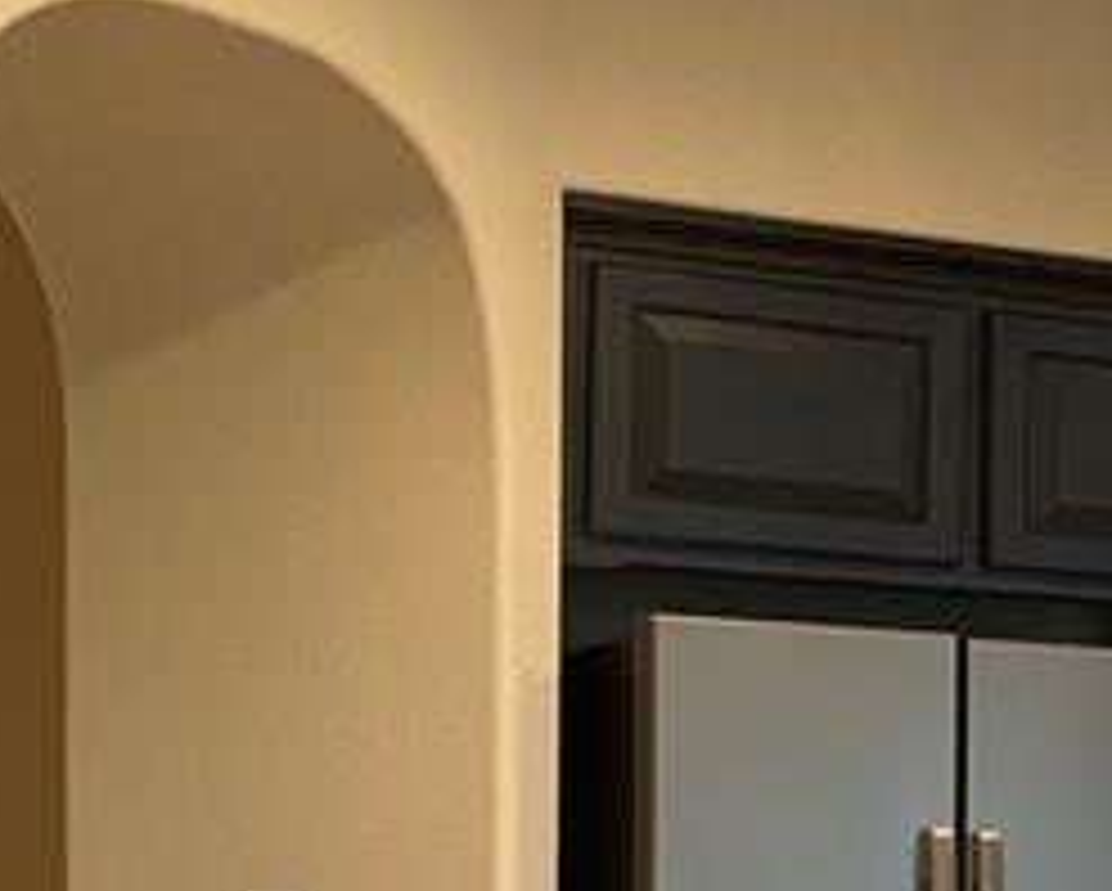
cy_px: 1071
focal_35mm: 105
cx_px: 1981
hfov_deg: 15.7
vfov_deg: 14.2
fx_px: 3458
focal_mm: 4.2
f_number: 1.6
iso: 200
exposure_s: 1/60
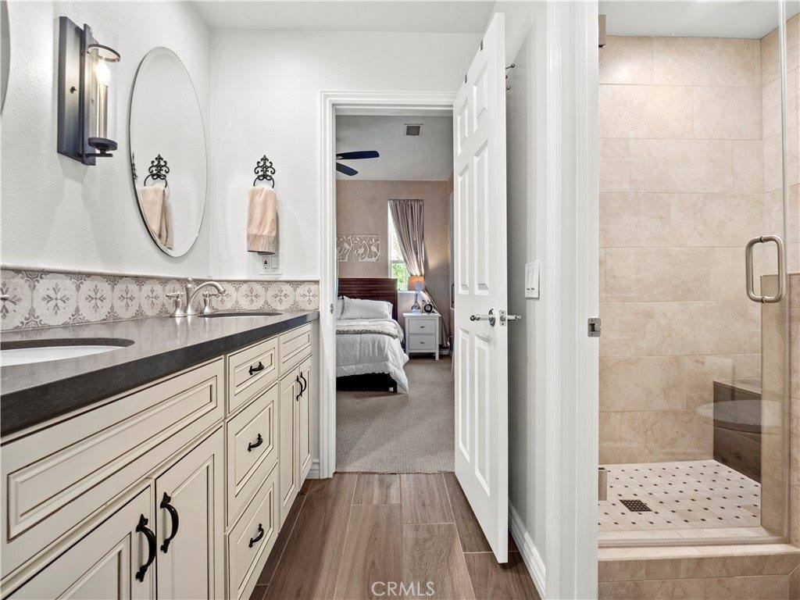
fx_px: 370
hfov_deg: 94.5
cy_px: 300
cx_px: 400
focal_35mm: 16
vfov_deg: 78.1
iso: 200
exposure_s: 1/1.67
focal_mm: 8
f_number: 8
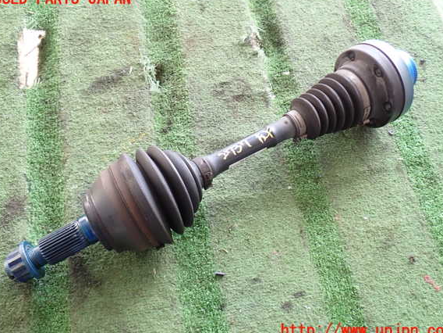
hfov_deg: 49.0
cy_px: 165
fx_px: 486
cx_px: 223
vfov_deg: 37.7
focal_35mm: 38
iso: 200
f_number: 2.5
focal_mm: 6.37
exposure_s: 1/50
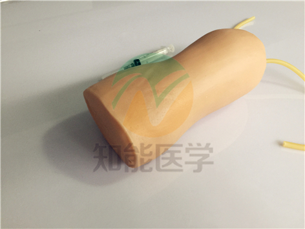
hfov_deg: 61.7
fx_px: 256
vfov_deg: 48.2
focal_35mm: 29
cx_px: 152
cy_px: 114
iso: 100
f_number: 2.2
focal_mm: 4.15
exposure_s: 1/17
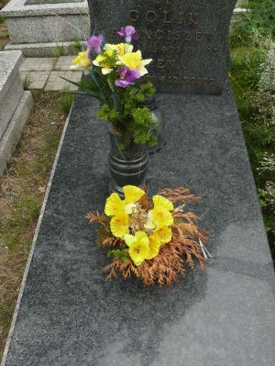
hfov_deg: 34.3
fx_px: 445
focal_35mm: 42
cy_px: 184
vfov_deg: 44.8
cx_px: 160
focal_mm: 7.4
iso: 100
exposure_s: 1/160
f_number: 4
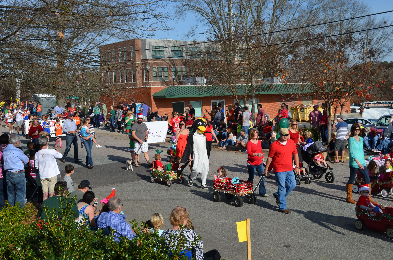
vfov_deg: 28.0
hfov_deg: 41.2
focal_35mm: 48
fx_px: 523
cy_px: 130
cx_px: 196
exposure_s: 1/320
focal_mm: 32
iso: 100
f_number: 9
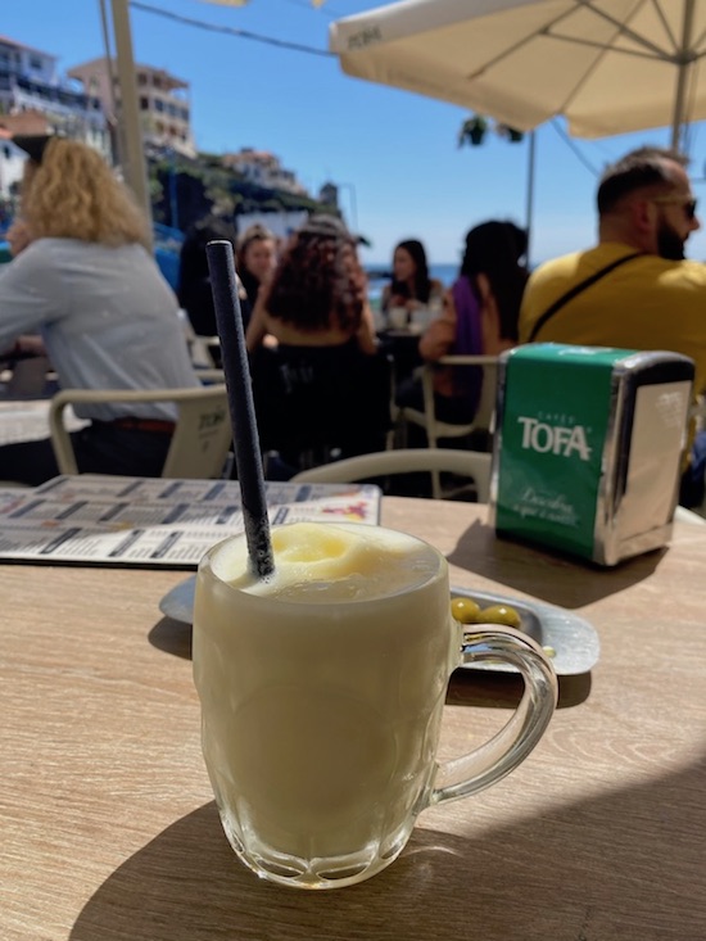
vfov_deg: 67.3
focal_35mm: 26
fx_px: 707
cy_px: 470
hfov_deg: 53.1
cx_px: 353
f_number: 1.8
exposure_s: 1/3984
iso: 32
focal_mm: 4.25
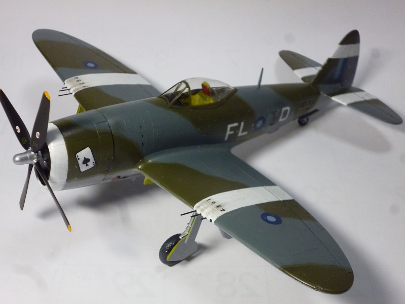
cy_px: 152
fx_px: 655
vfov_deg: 26.1
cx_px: 202
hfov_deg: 34.3
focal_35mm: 56
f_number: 4.4
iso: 400
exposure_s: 1/50
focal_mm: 10
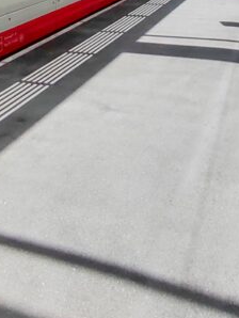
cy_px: -90
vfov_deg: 30.2
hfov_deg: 28.6
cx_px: 111
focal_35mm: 51
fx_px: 469
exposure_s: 1/1012
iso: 100
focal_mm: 1.68
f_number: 2.2
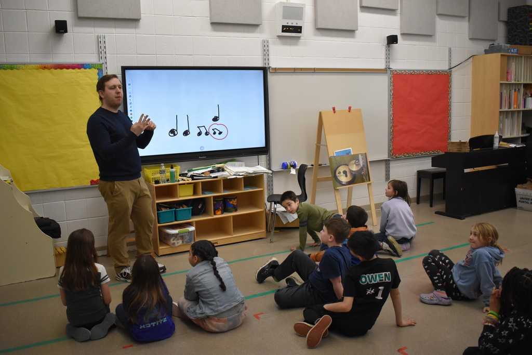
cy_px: 178
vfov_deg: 41.7
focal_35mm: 32
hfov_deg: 59.5
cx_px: 266
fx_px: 466
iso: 2500
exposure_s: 1/500
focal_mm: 21
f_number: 3.8
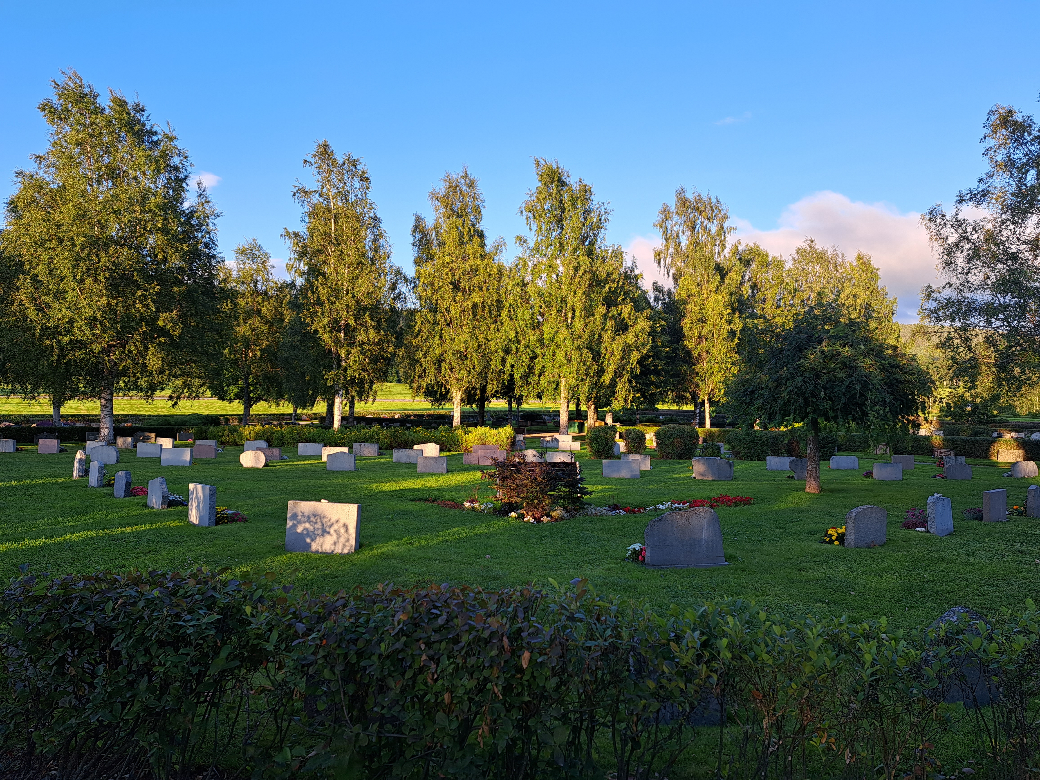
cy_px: 390
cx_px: 520
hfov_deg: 71.6
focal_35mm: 24
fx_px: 721
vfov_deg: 56.8
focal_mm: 5.23
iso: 50
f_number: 1.8
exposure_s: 1/290
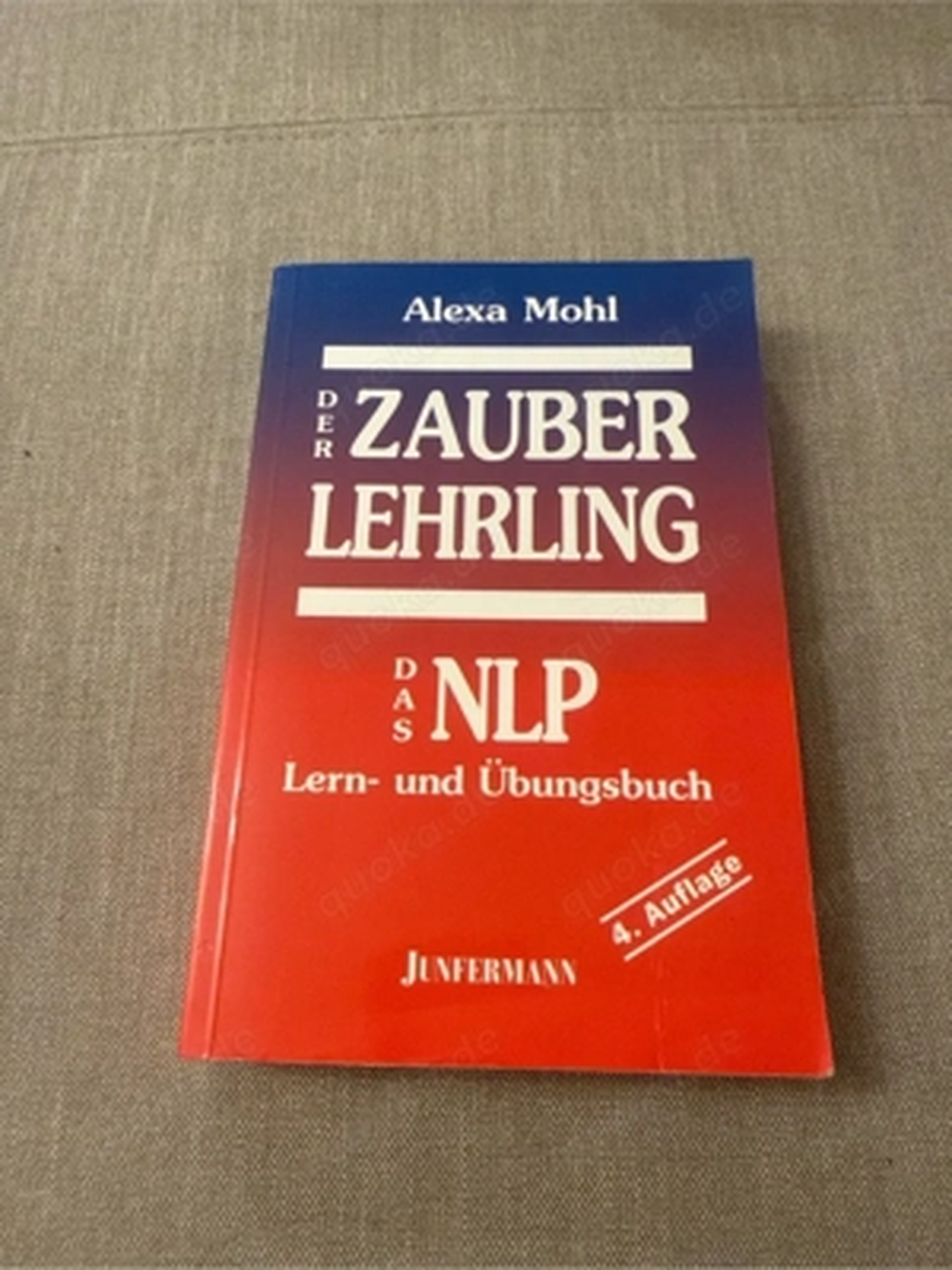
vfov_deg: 69.4
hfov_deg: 54.9
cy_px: 635
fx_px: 917
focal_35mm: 25
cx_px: 476
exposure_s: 1/50
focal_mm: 2.22
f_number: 2.2
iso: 320
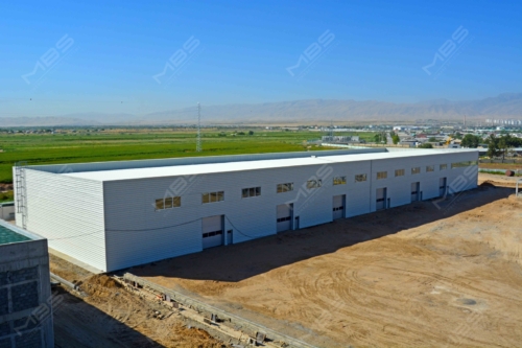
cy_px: 174
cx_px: 261
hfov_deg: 57.2
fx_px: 478
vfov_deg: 39.9
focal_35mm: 33
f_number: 11
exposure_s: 1/500
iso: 200
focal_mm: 22
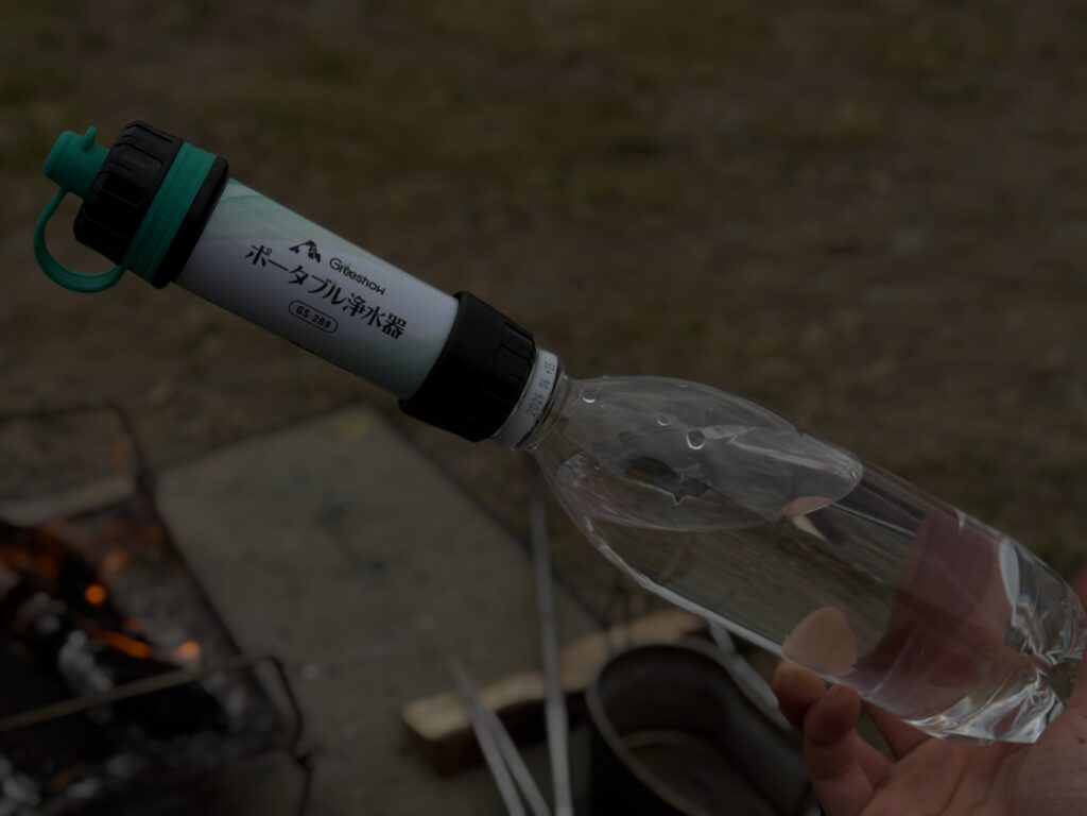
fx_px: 1507
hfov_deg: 39.7
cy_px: 408
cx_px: 544
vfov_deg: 30.3
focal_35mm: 48
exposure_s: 1/7143
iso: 64
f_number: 1.78
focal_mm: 6.76
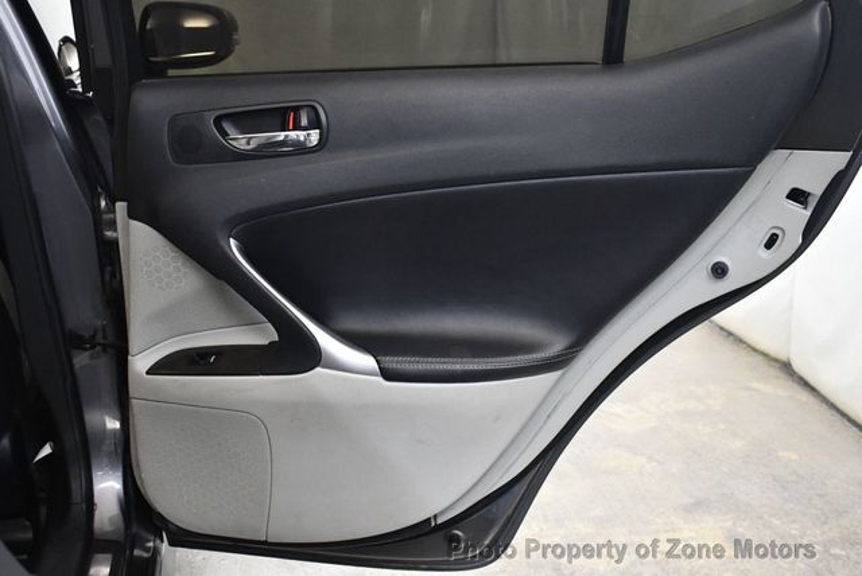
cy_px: 288
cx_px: 431
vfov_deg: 30.6
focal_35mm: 44
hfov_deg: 44.5
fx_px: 1054
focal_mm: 22
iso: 3200
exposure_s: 1/100
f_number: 3.8
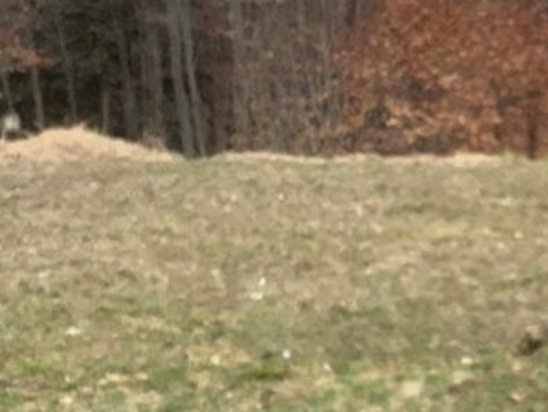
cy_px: 119
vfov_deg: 14.0
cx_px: 359
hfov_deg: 18.5
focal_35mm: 106
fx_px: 1680
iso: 25
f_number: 2.4
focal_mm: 3.3
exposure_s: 1/424
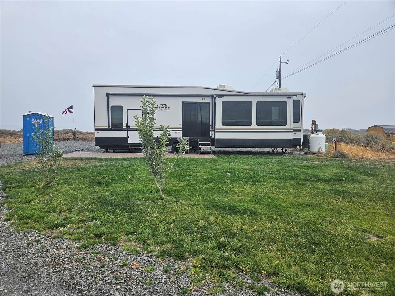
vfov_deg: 58.9
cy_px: 148
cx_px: 198
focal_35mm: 23
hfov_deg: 73.9
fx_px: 262
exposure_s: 1/1728
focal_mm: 5.4
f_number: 1.8
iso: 25
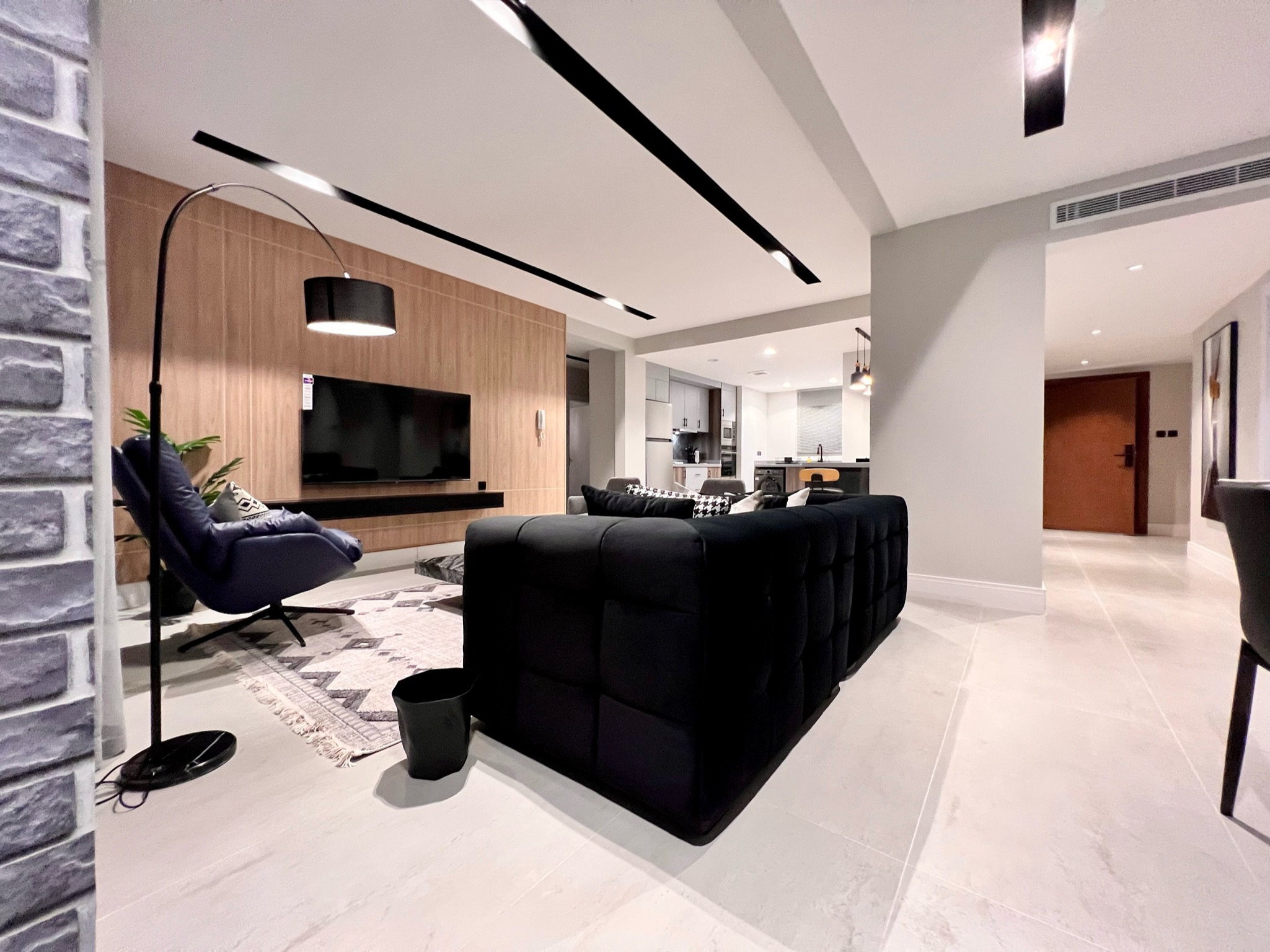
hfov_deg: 106.2
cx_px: 635
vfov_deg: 89.9
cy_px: 476
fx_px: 477
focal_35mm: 13
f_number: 1.8
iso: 400
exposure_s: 1/60
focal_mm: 1.57
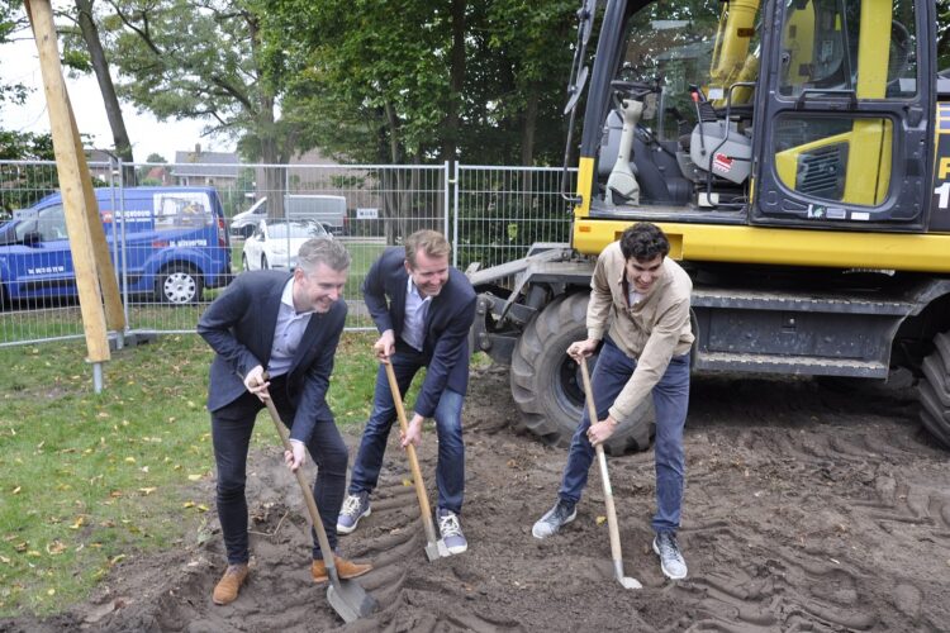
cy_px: 316
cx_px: 475
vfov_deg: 40.0
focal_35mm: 33
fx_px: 871
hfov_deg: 57.2
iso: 320
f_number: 6.3
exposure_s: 1/50
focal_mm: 22
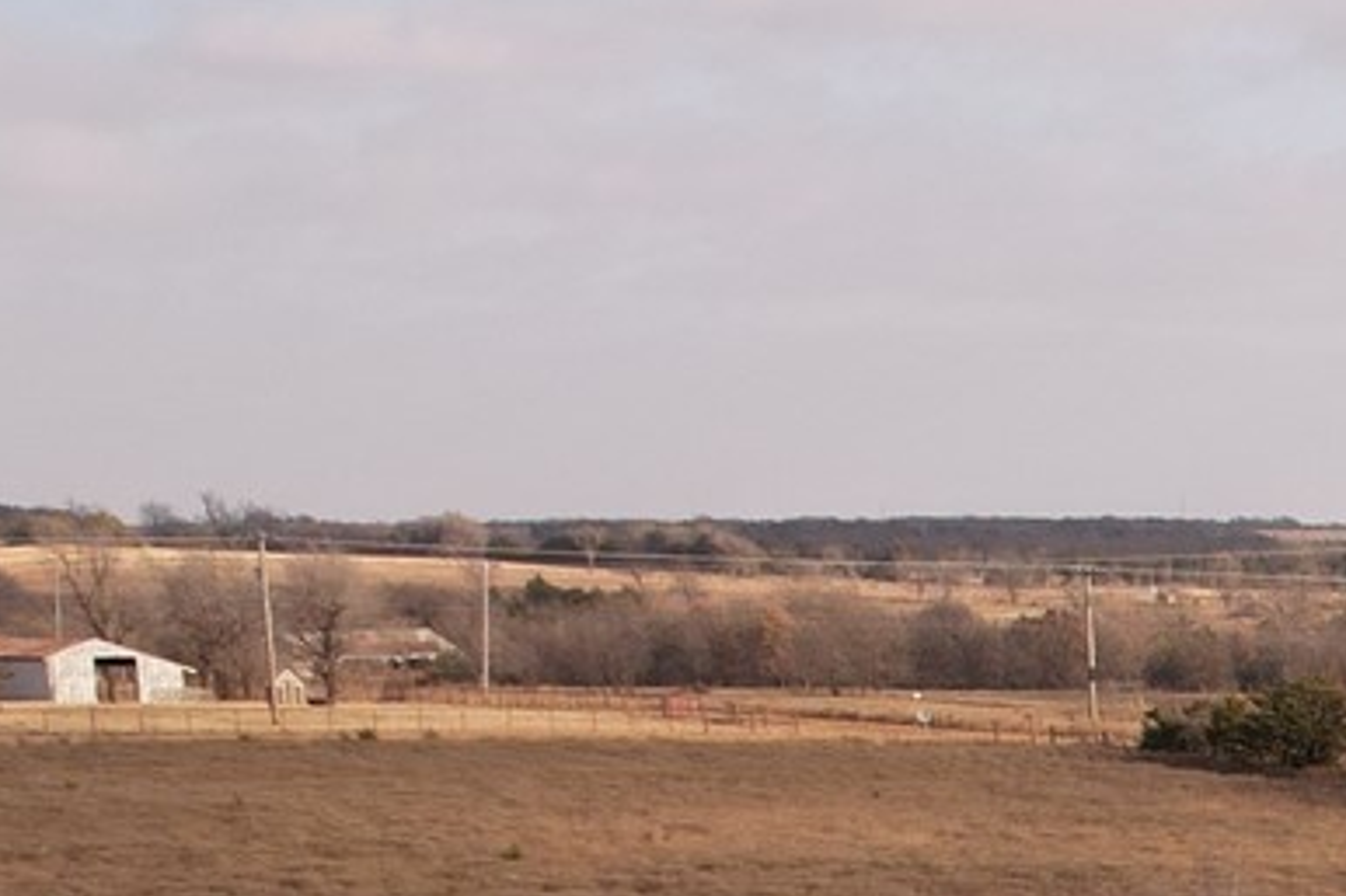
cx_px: 2085
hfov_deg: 16.0
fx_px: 4335
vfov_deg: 11.1
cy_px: 1536
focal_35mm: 116
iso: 200
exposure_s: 1/500
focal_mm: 8.38
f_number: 2.8
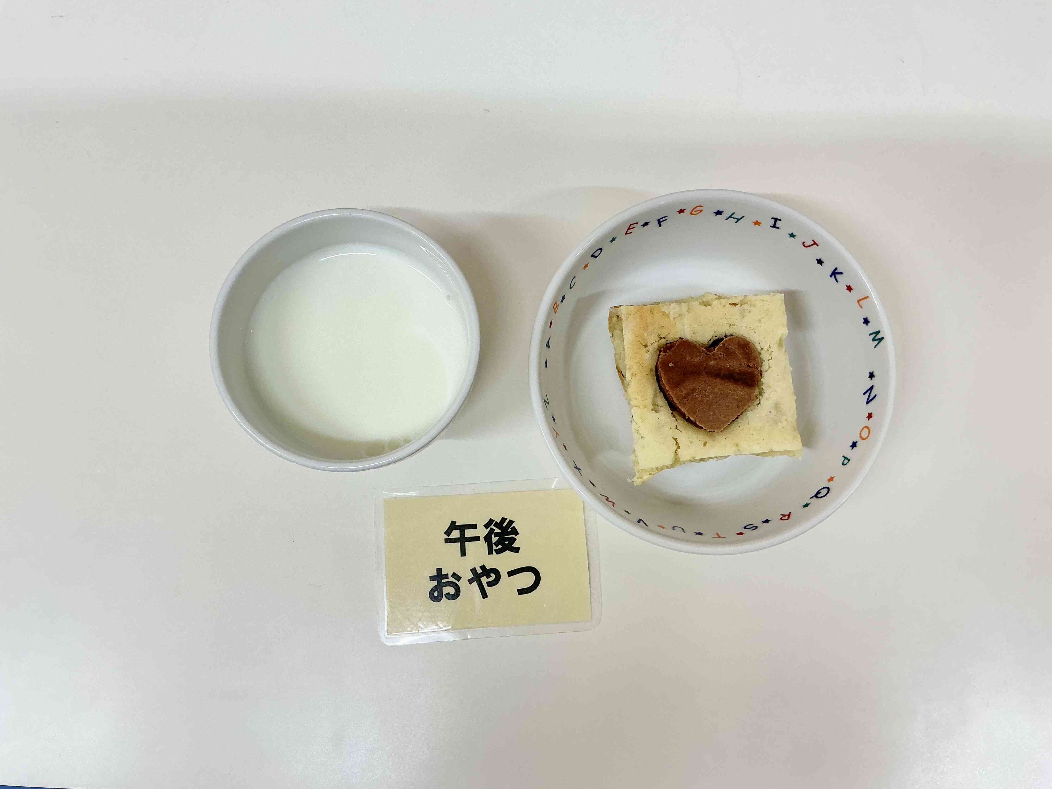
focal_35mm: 29
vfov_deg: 48.2
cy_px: 394
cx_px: 526
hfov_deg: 61.7
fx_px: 881
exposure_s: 1/60
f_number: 1.8
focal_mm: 3
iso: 64
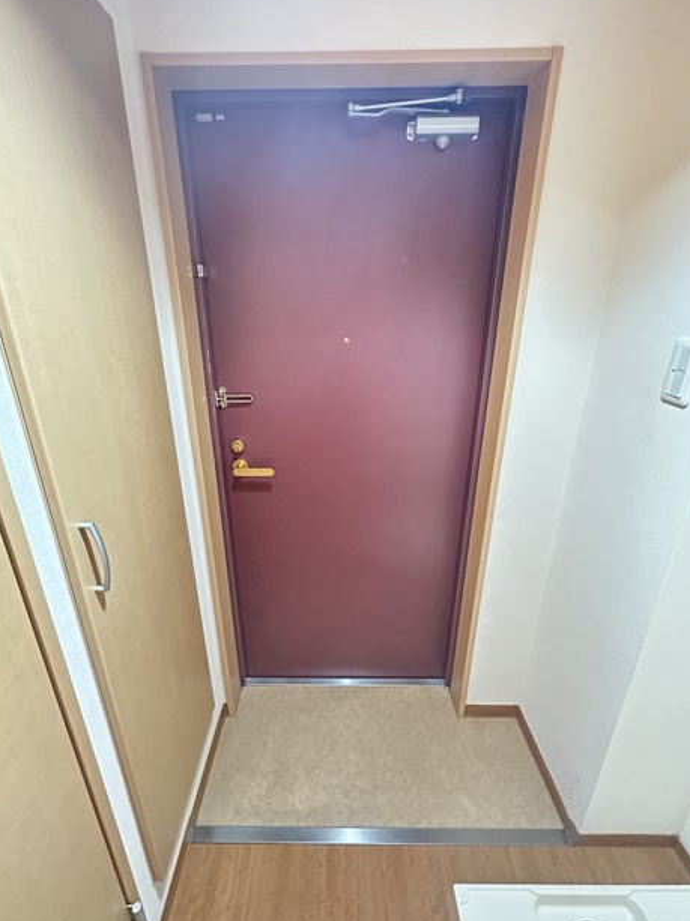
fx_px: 426
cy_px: 455
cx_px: 333
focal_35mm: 16
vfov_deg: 94.5
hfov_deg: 78.0
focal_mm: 2.22
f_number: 2.2
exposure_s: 1/40
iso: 1250
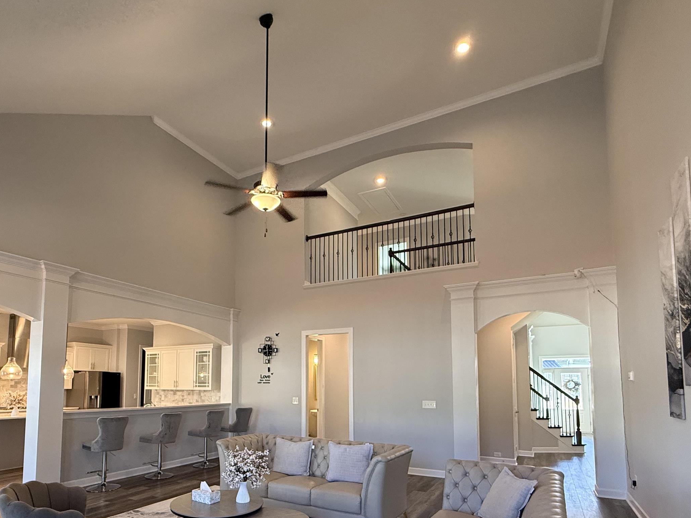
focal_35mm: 21
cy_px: 354
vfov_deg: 61.6
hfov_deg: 78.6
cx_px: 301
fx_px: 419
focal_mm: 2.22
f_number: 2.2
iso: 400
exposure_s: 1/120
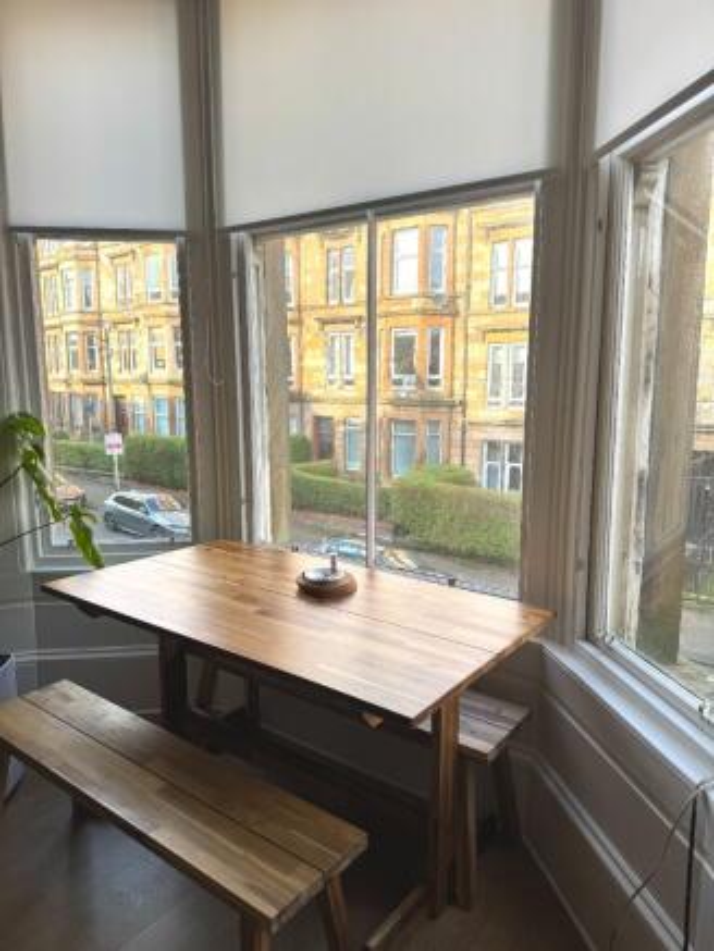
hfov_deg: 56.8
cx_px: 357
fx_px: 660
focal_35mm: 24
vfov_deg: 71.6
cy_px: 476
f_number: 1.78
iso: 80
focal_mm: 6.76
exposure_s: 1/912
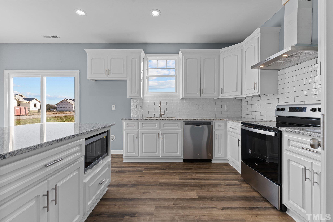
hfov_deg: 100.4
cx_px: 166
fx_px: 139
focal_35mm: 15
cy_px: 111
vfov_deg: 77.3
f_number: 6.3
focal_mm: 15
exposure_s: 1/25
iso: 400
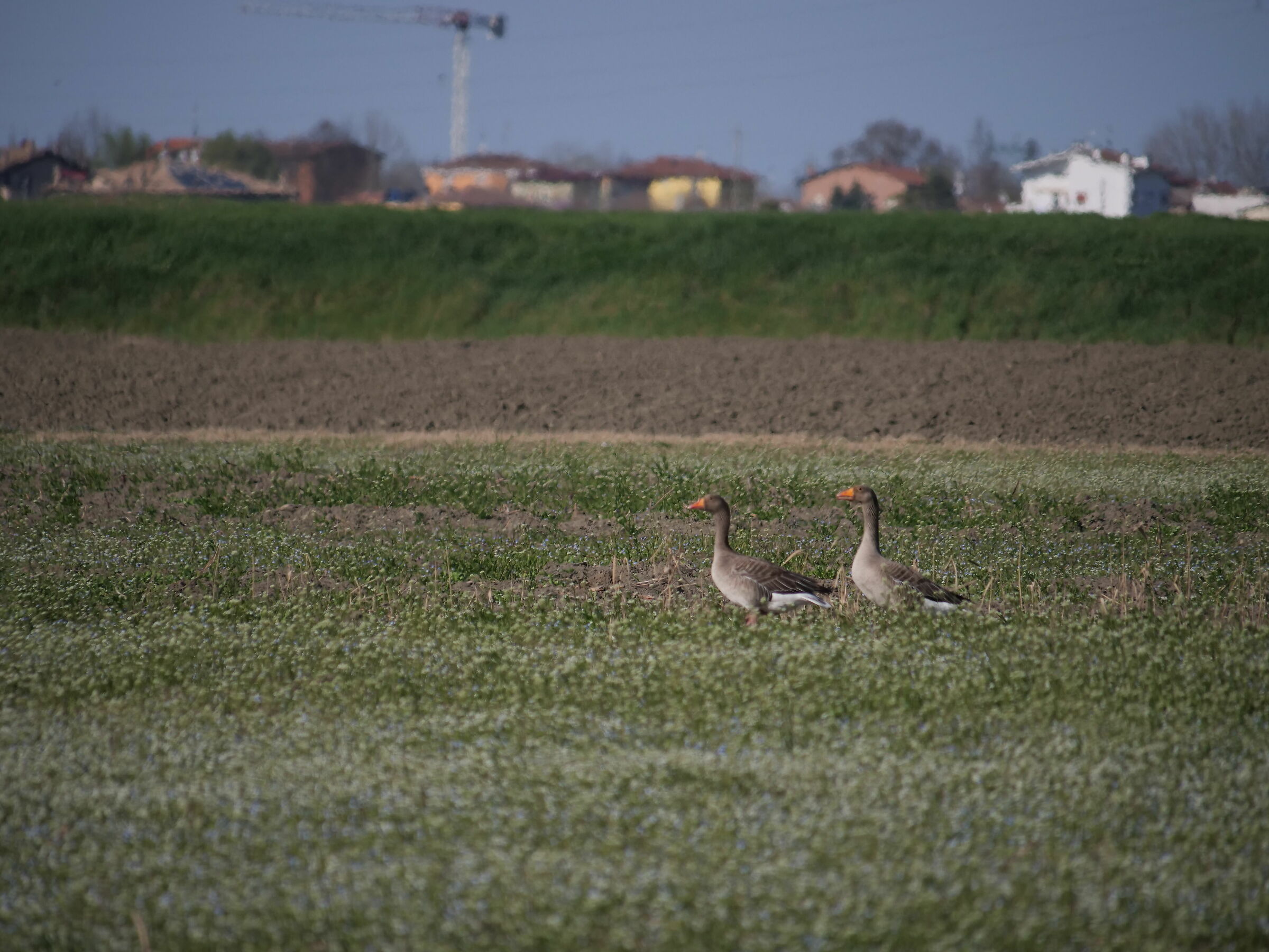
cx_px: 634
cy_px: 476
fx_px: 21996
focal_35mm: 600
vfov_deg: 2.5
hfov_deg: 3.3
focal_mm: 300
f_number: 5.6
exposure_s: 1/2500
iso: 320
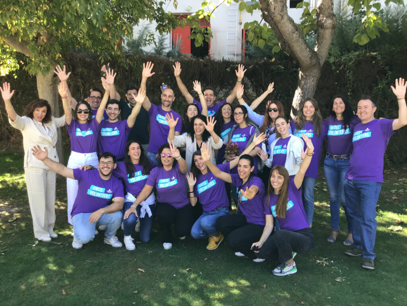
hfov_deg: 58.4
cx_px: 204
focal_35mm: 31
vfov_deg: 45.4
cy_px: 153
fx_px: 364
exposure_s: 1/100
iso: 40
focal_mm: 3.3
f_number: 2.4
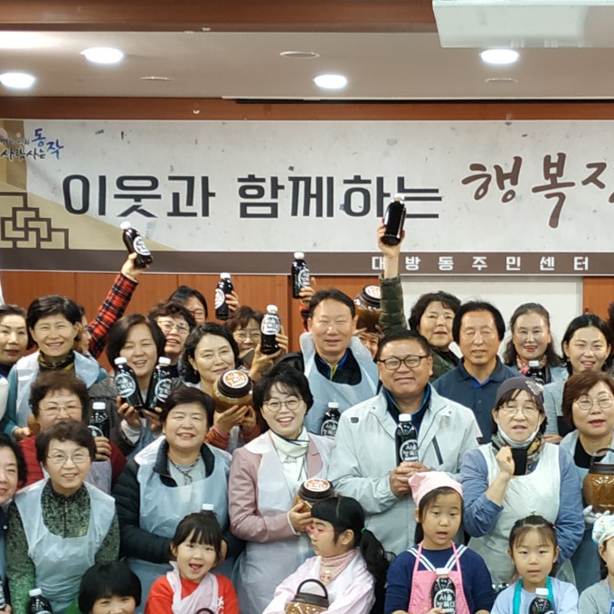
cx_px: 437
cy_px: 349
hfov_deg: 41.0
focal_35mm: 40
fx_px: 803
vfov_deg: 41.8
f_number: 1.9
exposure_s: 1/30
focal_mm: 3.94
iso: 200
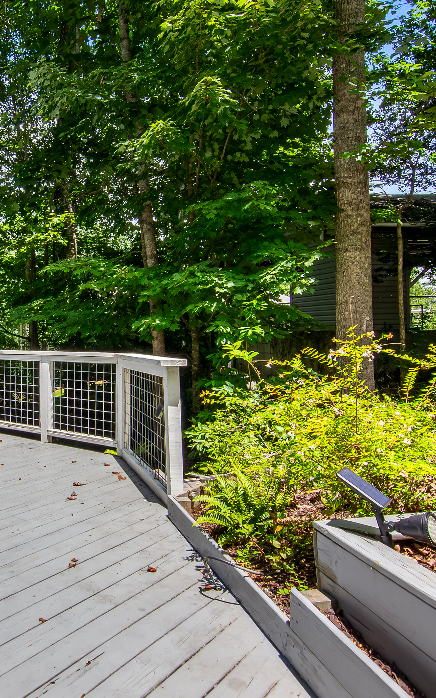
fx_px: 490
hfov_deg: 43.1
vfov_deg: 70.9
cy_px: 346
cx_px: 29
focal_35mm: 26
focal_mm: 11
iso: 100
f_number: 7.1
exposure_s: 1/200
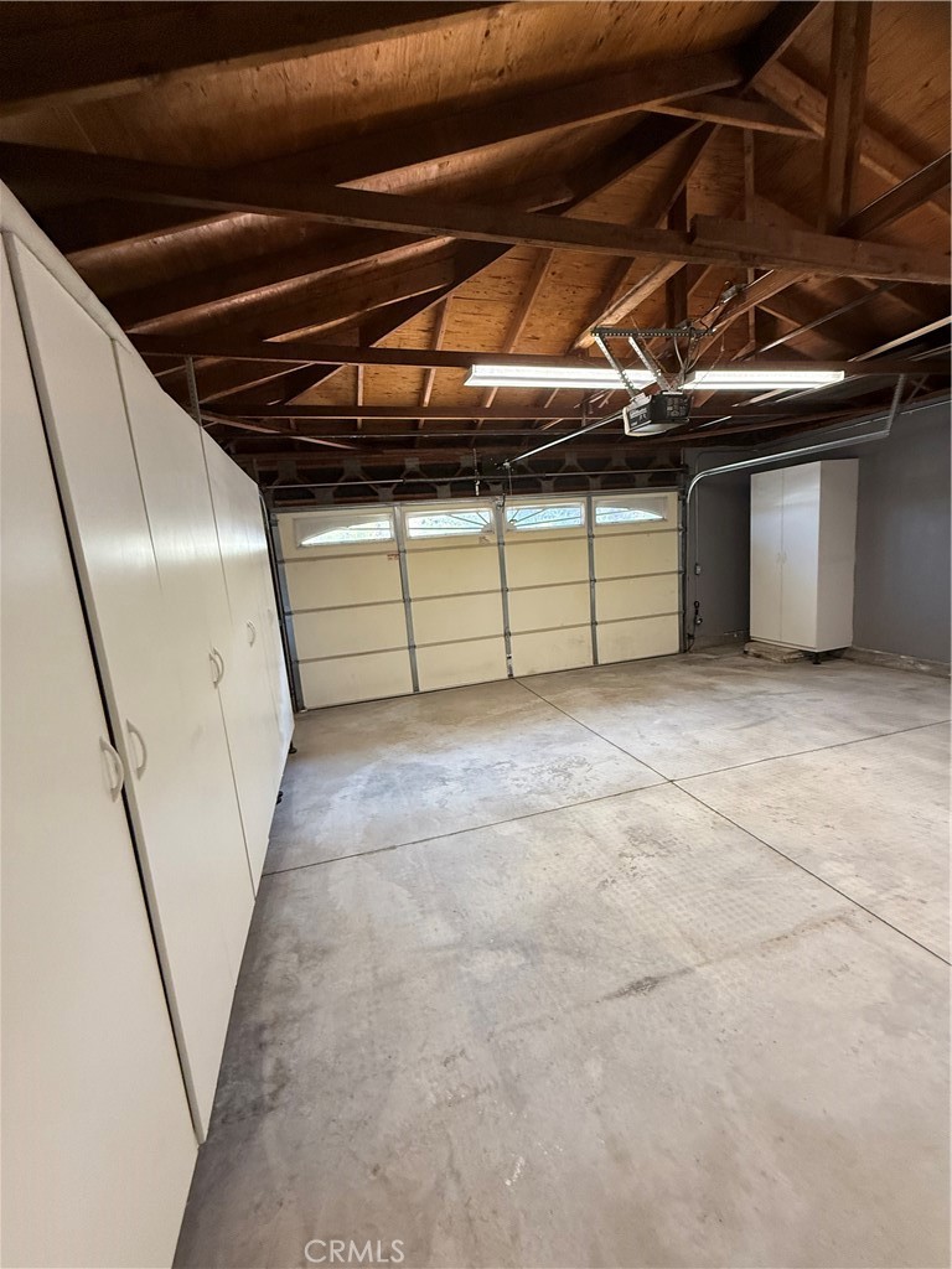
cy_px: 634
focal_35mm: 14
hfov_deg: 85.7
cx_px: 476
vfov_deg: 102.1
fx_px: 513
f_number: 2.2
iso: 320
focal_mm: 2.22
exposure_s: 1/120
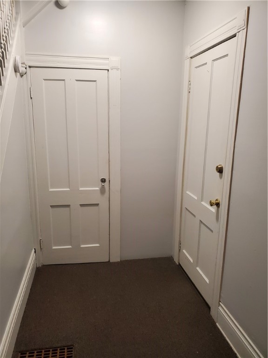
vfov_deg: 67.3
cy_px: 179
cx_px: 134
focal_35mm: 26
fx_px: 268
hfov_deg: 53.1
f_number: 2.4
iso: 250
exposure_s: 1/39
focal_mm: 4.3
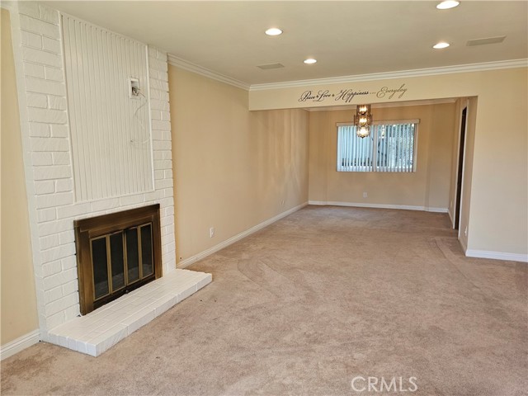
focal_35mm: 23
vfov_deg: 58.9
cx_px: 264
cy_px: 198
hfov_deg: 73.9
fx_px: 351
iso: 125
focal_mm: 6.3
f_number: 1.7
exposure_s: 1/120
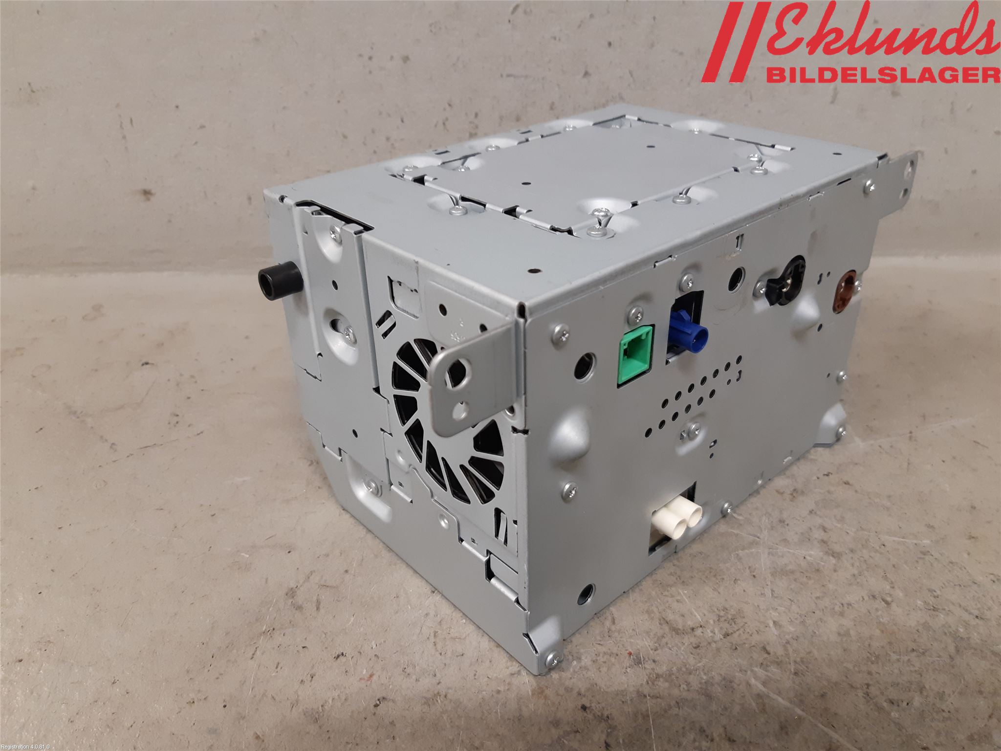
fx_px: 752
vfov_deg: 53.1
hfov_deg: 67.3
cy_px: 376
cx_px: 500
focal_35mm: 26
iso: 160
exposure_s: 1/50
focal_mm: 3.93
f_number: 1.7
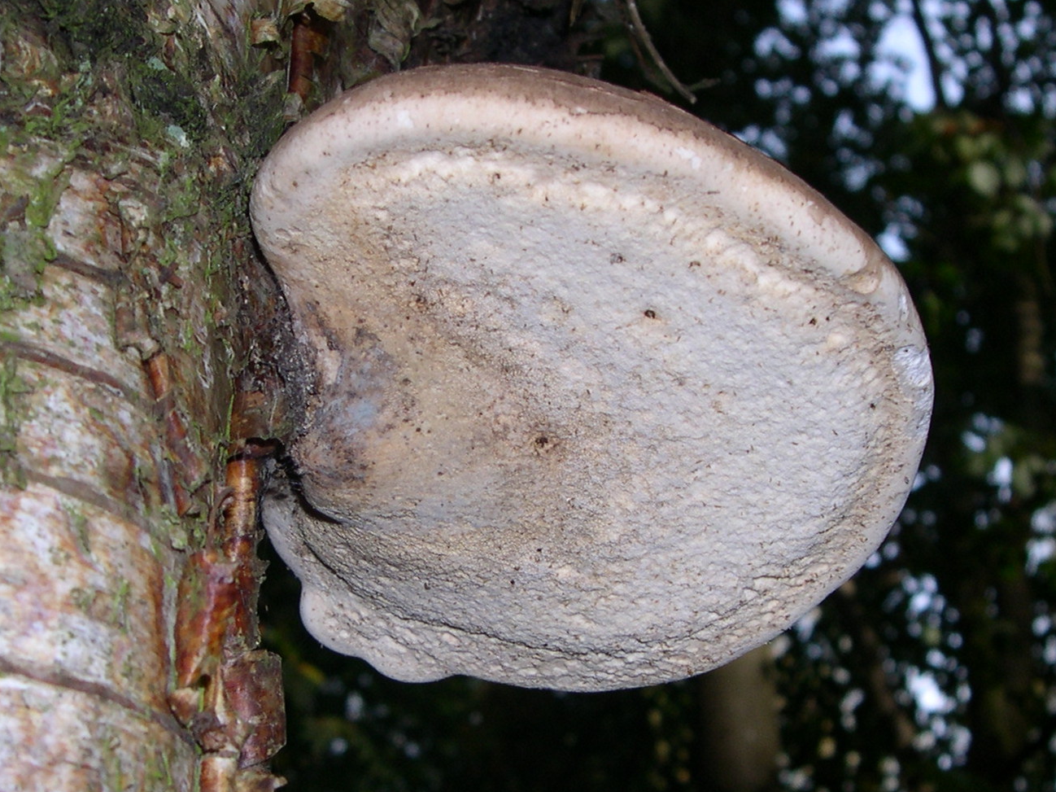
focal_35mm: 41
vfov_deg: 35.1
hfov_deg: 45.8
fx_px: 1251
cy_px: 400
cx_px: 529
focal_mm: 8
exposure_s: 1/60
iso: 100
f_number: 7.6
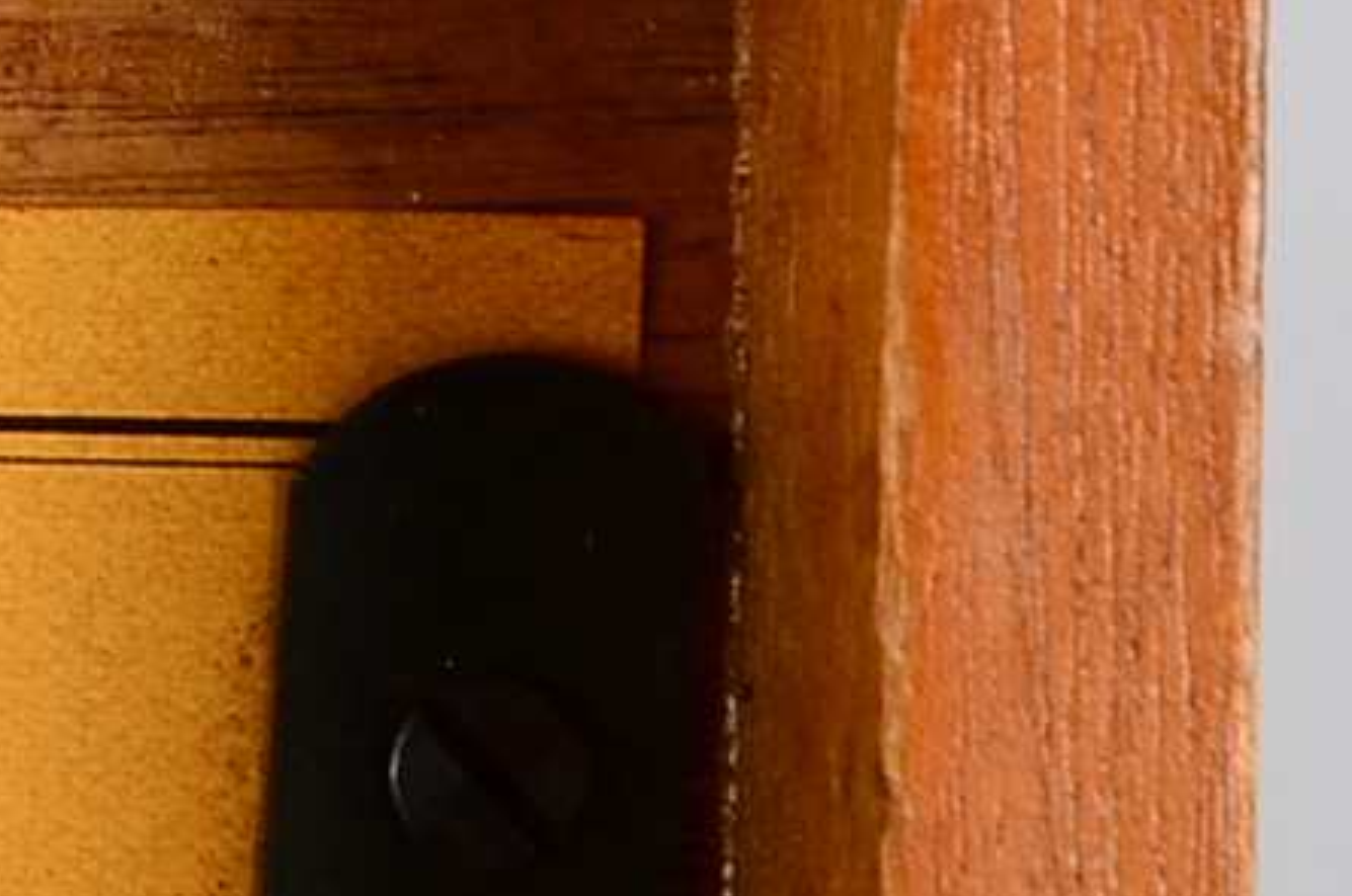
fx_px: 32718
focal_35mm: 873
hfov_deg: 2.4
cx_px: -1799
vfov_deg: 1.6
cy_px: -1027
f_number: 16
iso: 100
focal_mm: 105
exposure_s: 1/160
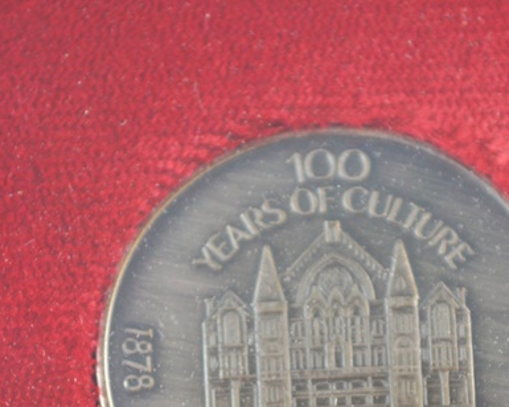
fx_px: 2728
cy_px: 365
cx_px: 327
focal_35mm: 181
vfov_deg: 8.5
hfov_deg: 10.7
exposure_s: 1/60
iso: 800
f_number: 5.6
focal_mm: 55
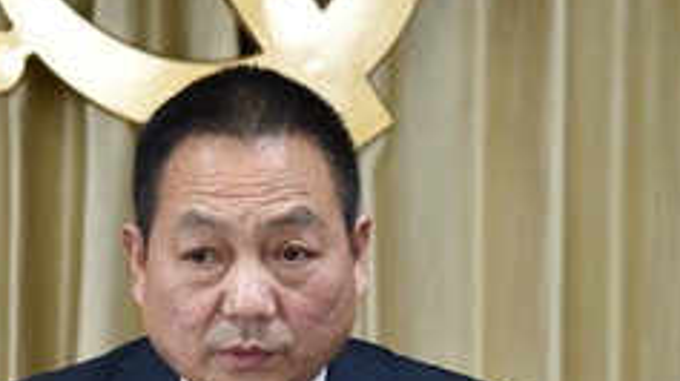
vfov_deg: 8.0
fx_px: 2721
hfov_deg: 14.2
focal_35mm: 151
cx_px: 247
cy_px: 321
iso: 1000
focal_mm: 48
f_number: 4.5
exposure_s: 1/160
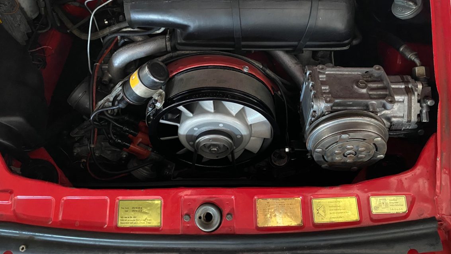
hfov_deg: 64.3
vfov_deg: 38.3
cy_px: 78
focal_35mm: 30
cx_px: 213
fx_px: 359
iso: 800
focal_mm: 4.25
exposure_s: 1/25
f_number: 1.8
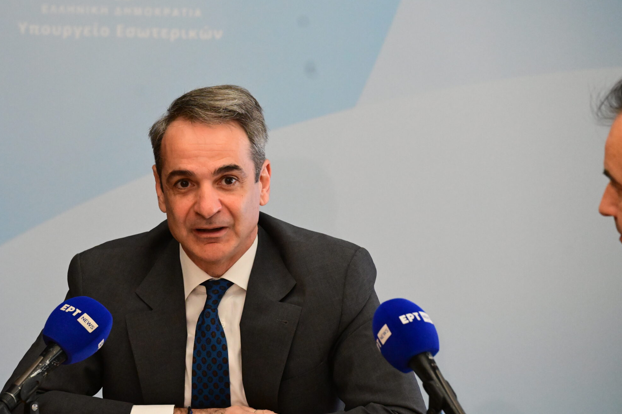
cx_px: 227
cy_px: 201
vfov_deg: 5.3
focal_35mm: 261
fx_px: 4509
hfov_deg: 7.9
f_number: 5
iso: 10000
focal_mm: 200
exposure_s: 1/320
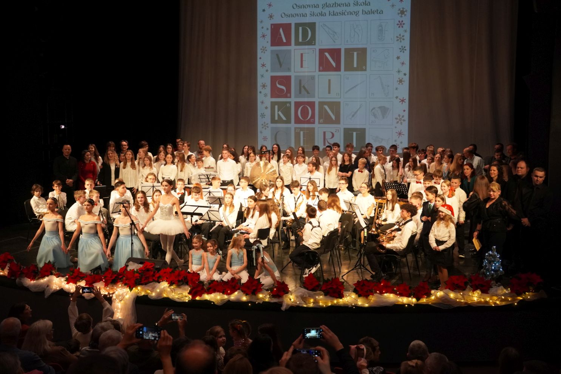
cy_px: 187
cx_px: 280
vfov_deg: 26.7
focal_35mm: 51
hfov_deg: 39.2
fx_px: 788
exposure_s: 1/100
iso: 1600
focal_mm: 33.7
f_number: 3.5
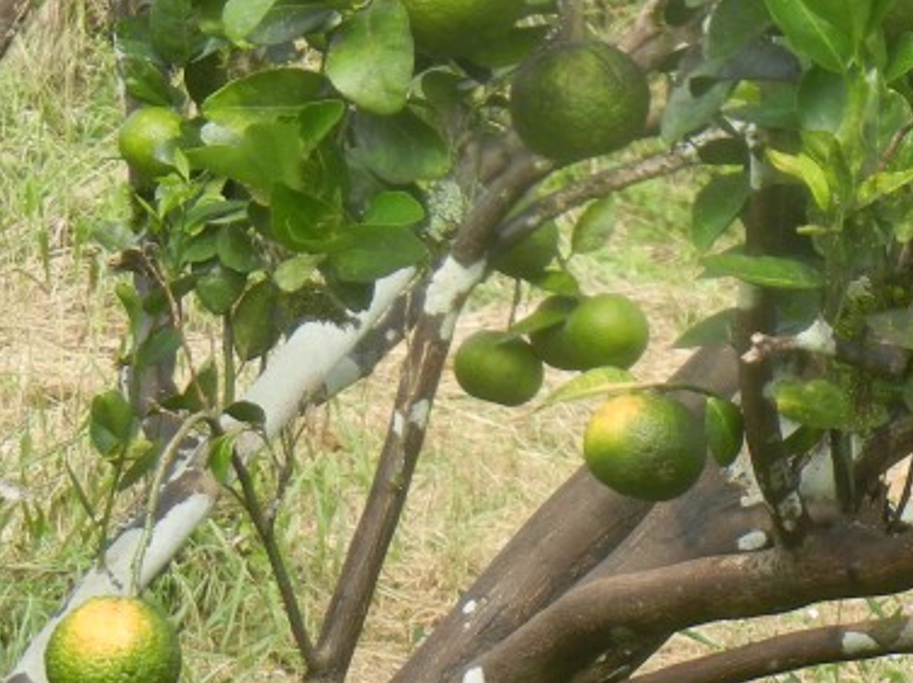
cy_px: -218
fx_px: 6377
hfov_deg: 8.1
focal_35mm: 242
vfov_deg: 6.1
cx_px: 957
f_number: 4.4
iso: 160
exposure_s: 1/299
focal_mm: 16
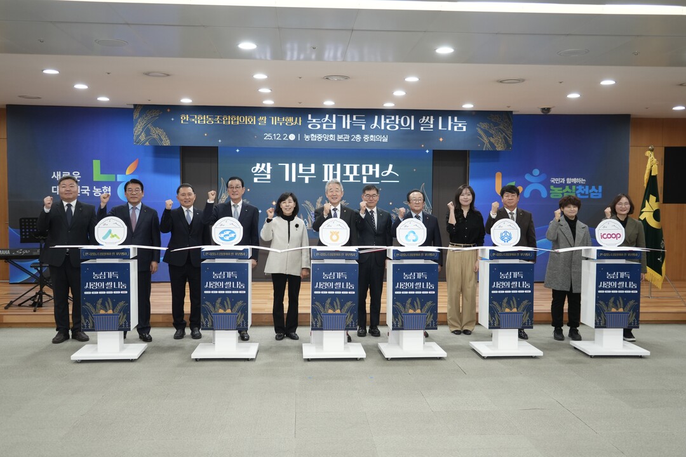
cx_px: 343
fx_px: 610
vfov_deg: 41.1
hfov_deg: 58.7
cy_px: 228
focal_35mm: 32
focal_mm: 32
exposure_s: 1/125
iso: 1250
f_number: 4
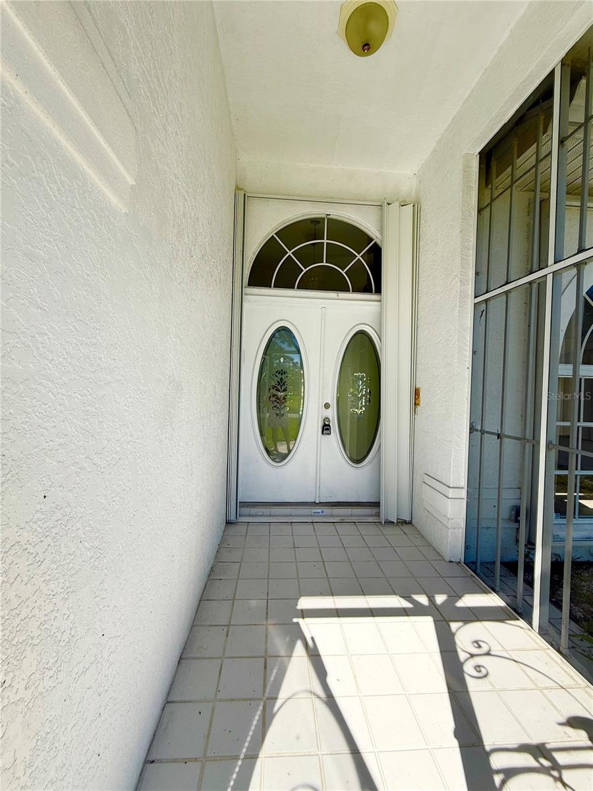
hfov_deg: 85.7
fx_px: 320
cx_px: 296
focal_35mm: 14
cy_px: 396
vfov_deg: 102.1
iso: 50
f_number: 2.2
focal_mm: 2.22
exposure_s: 1/726
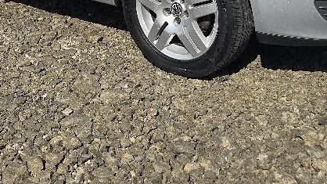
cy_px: -104
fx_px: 520
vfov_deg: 17.7
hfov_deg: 34.9
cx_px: 172
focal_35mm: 60
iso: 12
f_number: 1.7
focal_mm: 6.3
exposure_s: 1/1250
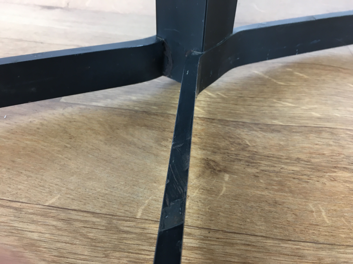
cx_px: 176
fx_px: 296
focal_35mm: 29
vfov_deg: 48.2
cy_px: 132
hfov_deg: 61.7
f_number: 2.2
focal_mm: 4.15
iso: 100
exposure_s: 1/33
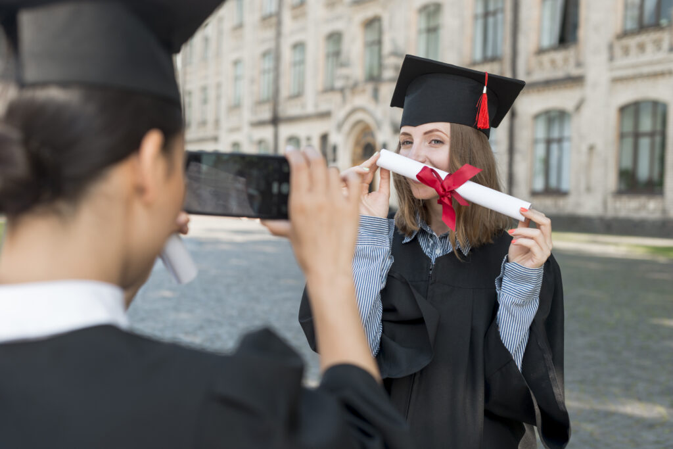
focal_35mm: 50
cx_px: 336
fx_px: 935
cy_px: 224
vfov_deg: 27.0
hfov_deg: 39.6
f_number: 3.5
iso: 250
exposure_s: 1/160
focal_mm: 50
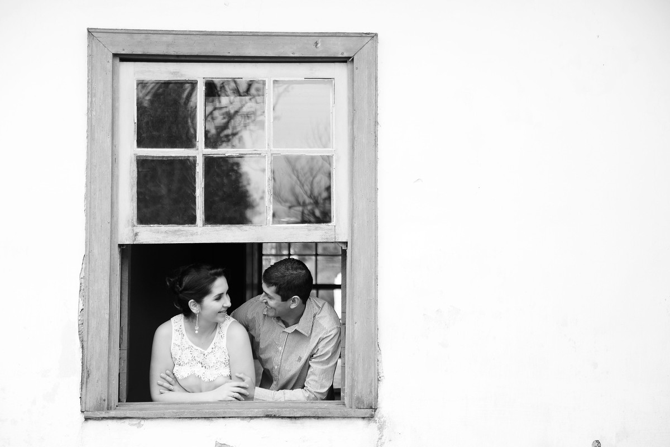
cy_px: 224
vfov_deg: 24.2
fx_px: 1042
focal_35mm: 56
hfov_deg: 35.6
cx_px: 335
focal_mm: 56
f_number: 2.8
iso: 200
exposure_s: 1/640
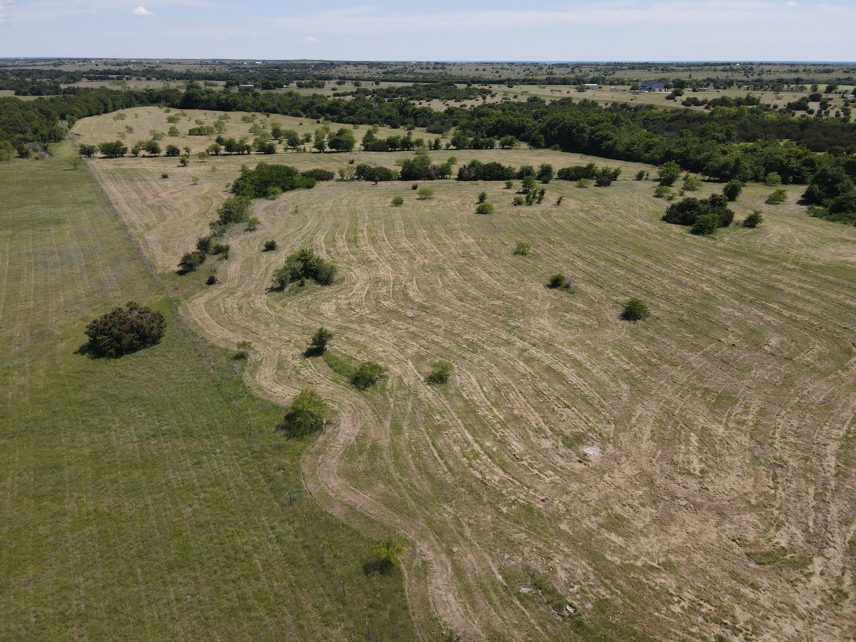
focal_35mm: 24
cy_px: 321
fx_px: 593
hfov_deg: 71.6
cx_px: 428
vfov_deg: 56.8
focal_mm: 4.5
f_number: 2.8
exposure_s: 1/725
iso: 110
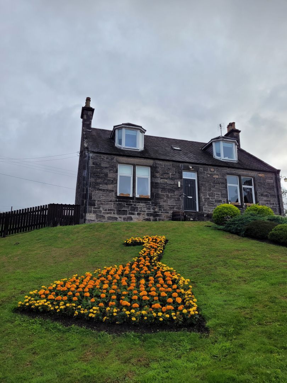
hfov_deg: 53.1
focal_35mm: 26
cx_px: 144
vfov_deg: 67.3
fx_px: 287
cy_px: 192
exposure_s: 1/1714
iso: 40
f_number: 1.8
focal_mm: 5.4
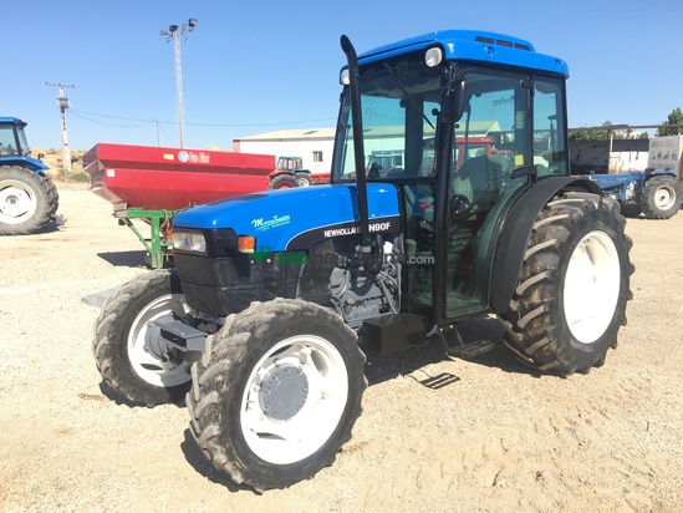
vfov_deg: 48.2
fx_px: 572
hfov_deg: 61.6
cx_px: 342
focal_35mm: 29
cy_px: 256
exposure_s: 1/845
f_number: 2.2
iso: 25
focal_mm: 4.15
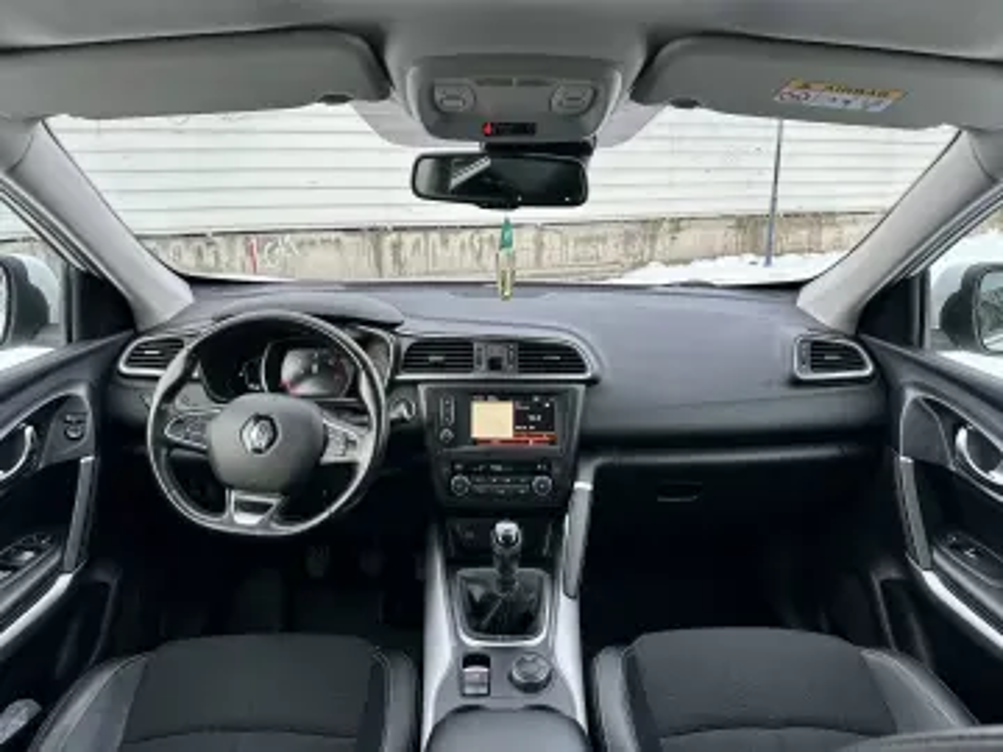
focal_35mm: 24
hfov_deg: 71.6
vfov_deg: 56.8
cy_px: 376
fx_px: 695
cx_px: 502
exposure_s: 1/247
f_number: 1.78
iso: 80
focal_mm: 6.86
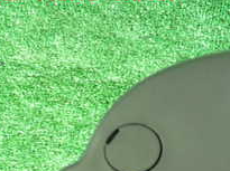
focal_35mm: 88
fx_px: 584
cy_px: 230
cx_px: 306
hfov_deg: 20.2
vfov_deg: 15.8
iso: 1250
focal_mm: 5.4
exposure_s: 1/30
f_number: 2.3
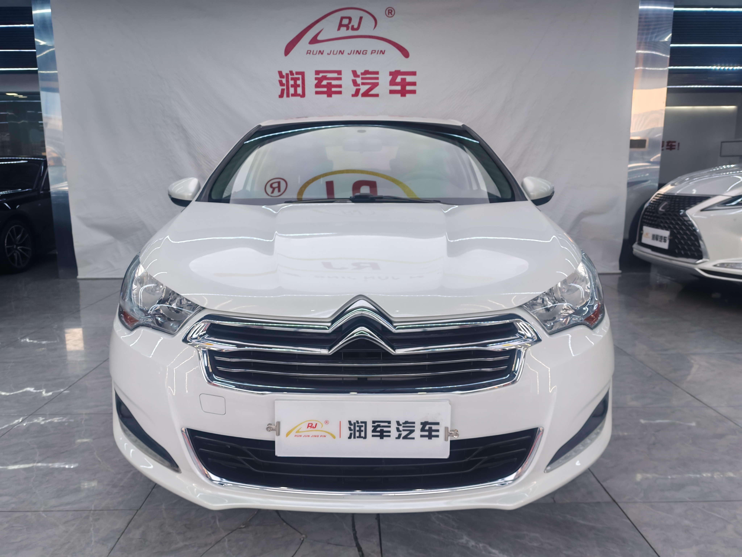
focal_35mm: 27
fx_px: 579
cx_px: 371
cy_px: 278
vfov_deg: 51.4
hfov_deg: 65.3
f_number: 1.95
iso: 80
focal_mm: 5.52
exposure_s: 1/100
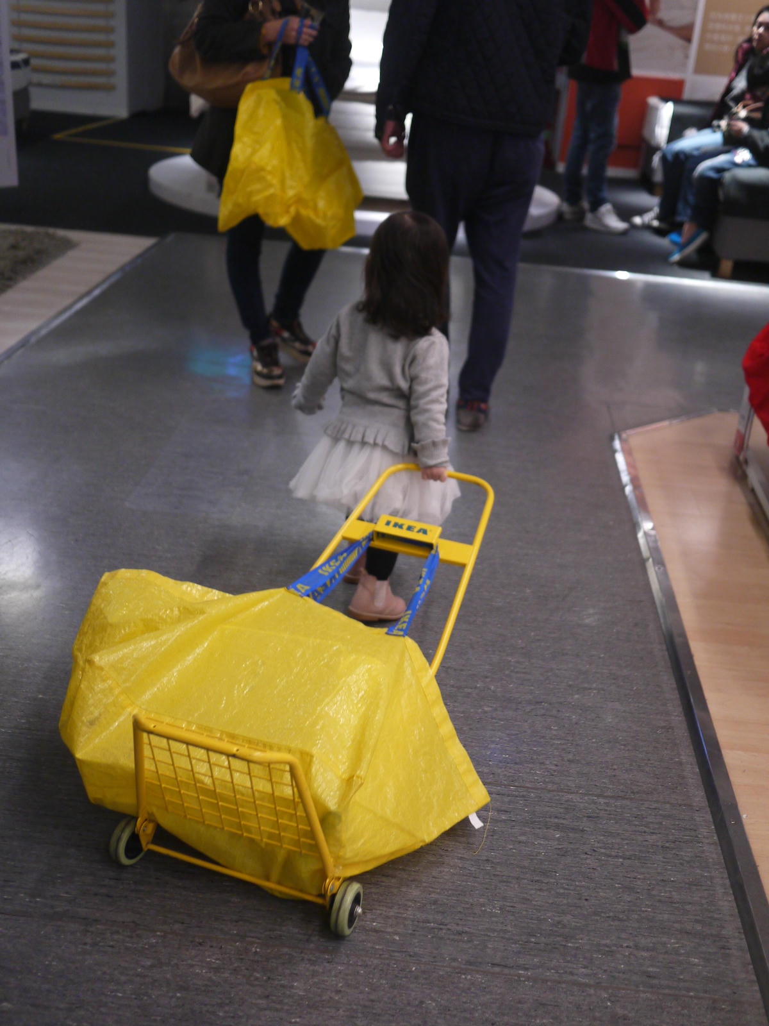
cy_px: 513
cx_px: 384
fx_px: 1185
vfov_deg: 46.8
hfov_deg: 36.0
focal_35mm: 40
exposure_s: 1/125
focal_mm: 20
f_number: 1.7
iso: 640
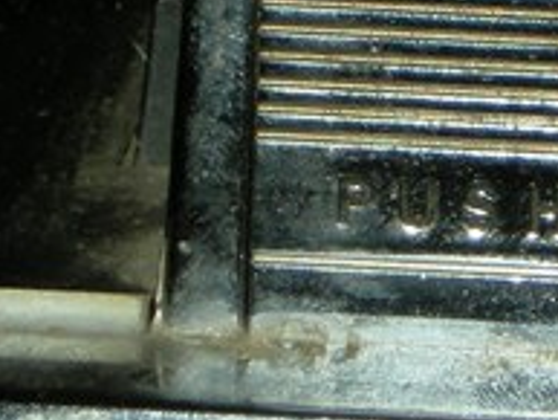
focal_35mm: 423
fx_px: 6823
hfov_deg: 4.7
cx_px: 529
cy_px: 104
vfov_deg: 3.5
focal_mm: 17
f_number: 5.6
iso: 64
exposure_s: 1/120
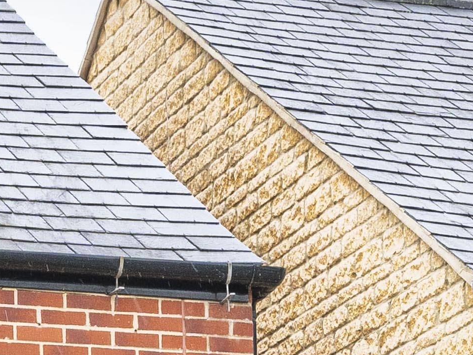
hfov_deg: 10.6
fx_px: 2501
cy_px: 648
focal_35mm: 183
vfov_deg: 7.8
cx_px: -77
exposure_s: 1/200
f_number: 8
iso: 320
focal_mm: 30
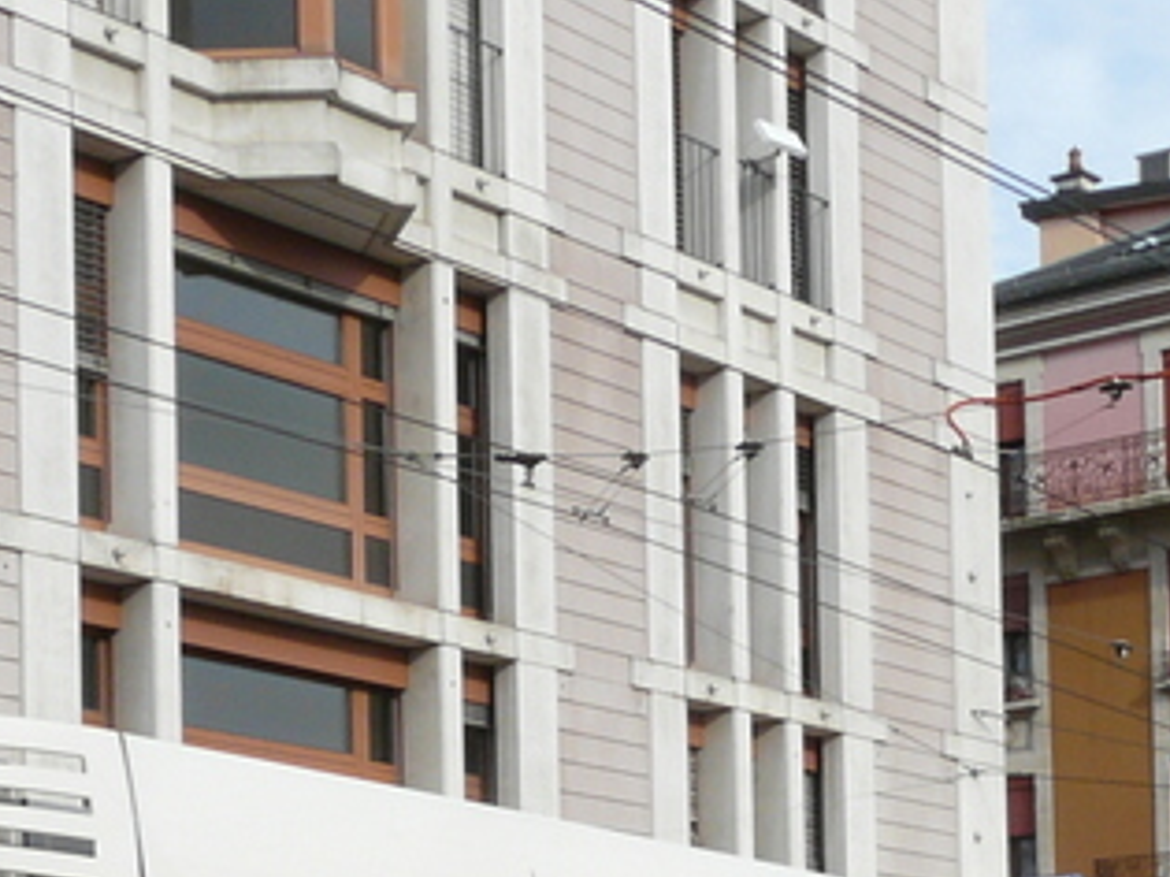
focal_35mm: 89
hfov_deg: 22.0
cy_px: 1289
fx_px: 3007
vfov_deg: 15.4
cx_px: 698
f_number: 5.6
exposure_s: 1/250
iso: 100
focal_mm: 4.6
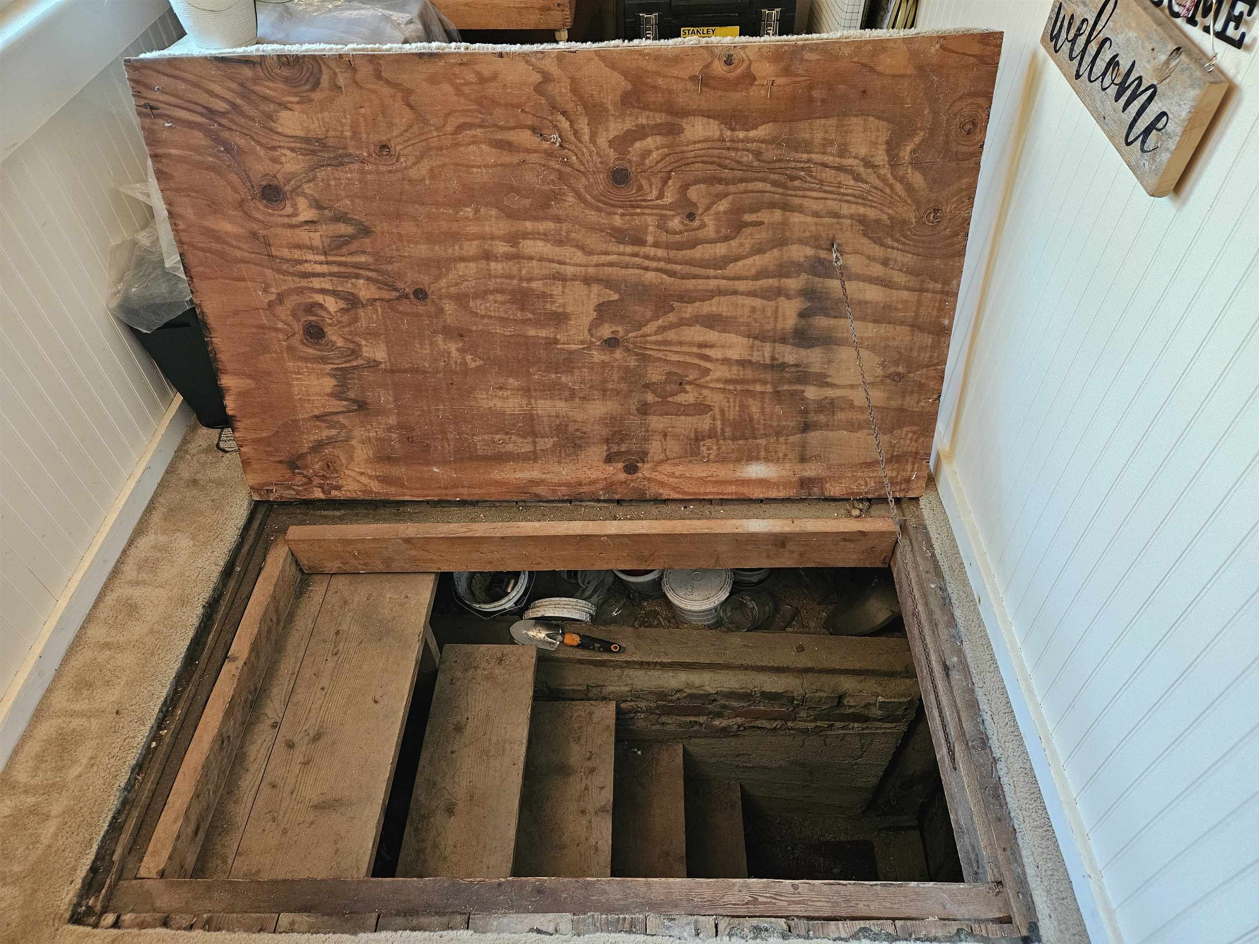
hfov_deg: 73.9
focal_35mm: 23
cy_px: 472
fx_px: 837
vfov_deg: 58.9
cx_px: 630
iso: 800
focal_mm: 5.4
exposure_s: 1/60
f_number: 1.8
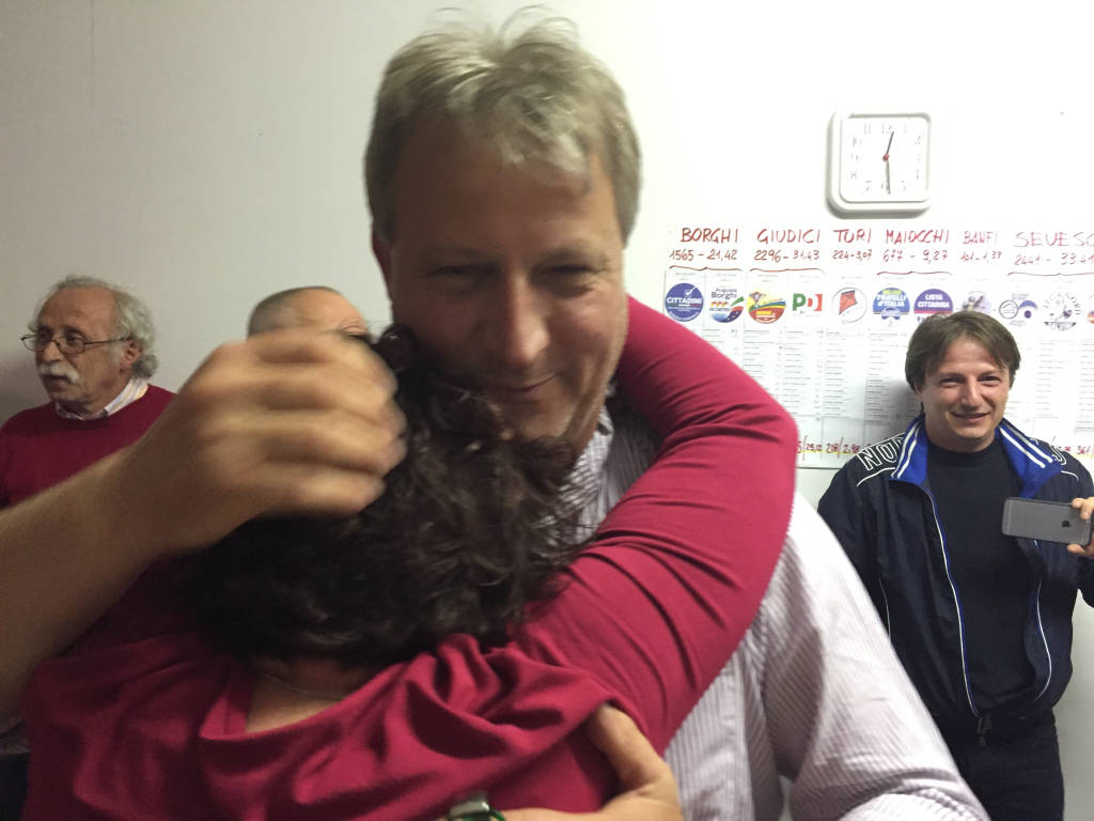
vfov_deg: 48.2
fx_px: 917
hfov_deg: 61.7
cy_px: 410
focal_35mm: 29
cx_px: 547
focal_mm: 4.15
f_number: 2.2
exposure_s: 1/20
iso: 250
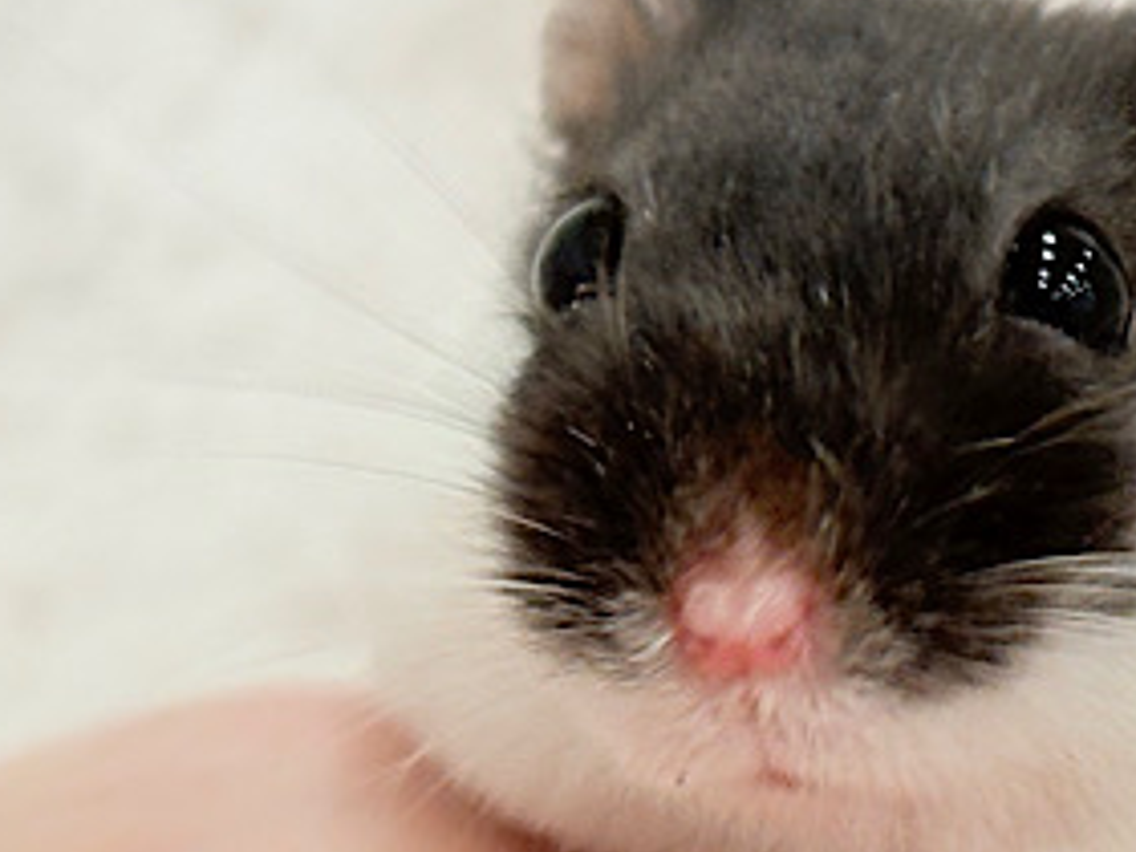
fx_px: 3905
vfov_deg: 12.4
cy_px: 527
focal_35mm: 119
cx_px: 917
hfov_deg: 16.4
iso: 40
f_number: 1.6
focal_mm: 5.96
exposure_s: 1/50
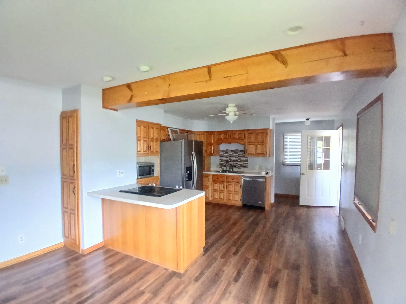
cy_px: 152
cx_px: 203
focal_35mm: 17
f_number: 2.2
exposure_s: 1/30
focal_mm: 1.4
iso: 400
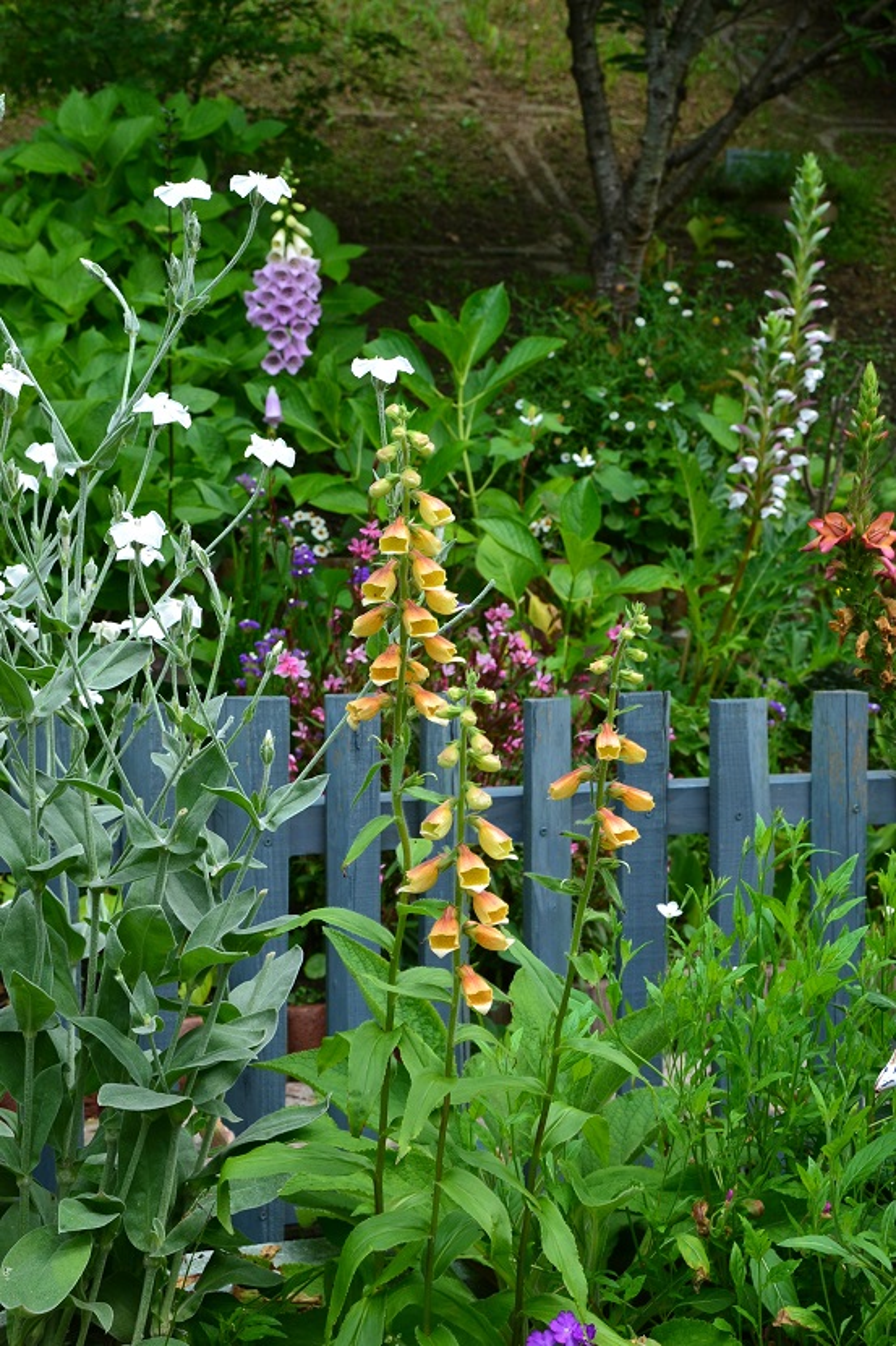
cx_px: 448
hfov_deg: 28.1
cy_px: 673
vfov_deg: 41.1
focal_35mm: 48
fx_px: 1793
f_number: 10
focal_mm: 32
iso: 400
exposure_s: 1/200
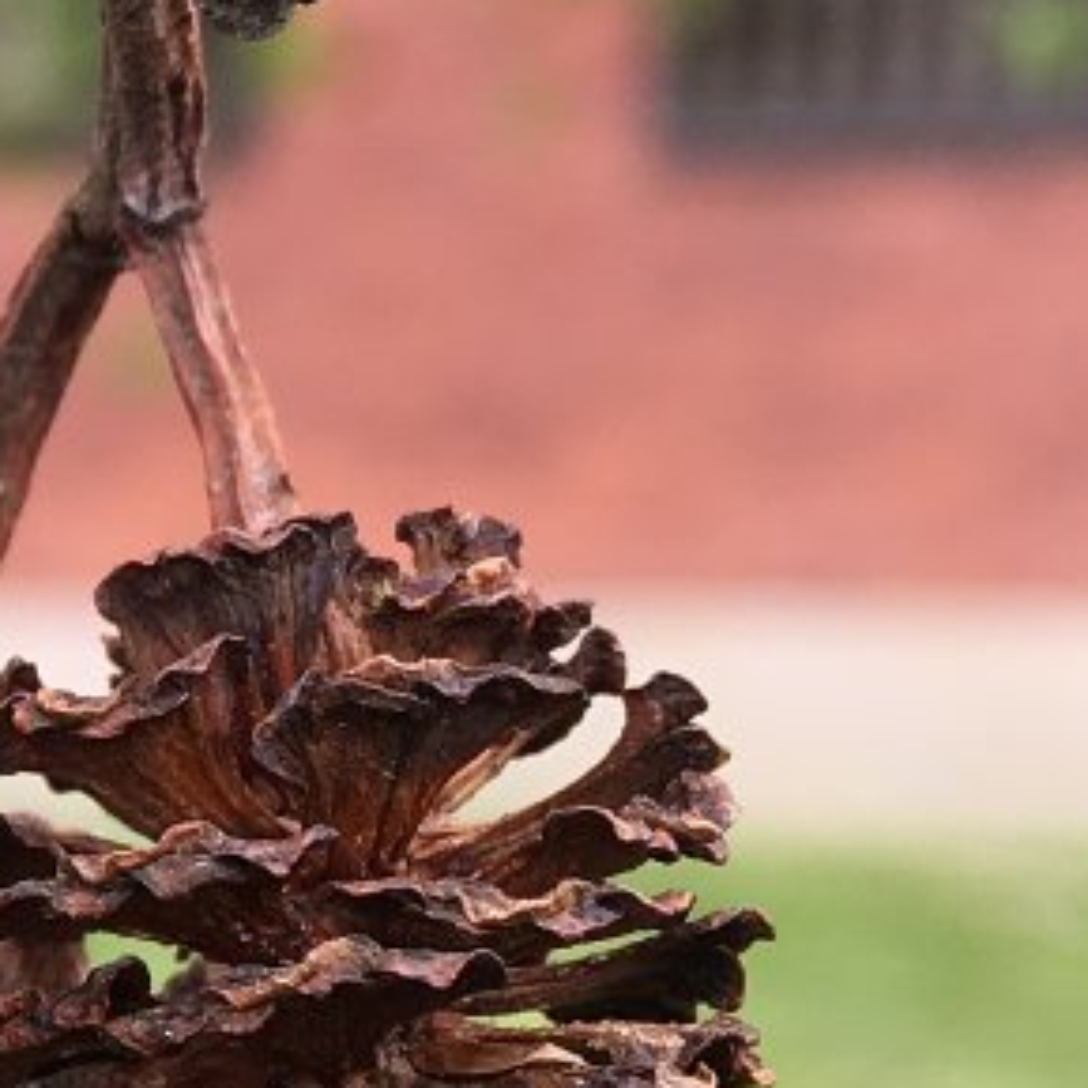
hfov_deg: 11.1
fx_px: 5049
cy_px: 659
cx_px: -1152
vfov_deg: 12.3
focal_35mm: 142
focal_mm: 4.15
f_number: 2.2
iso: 25
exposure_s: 1/267
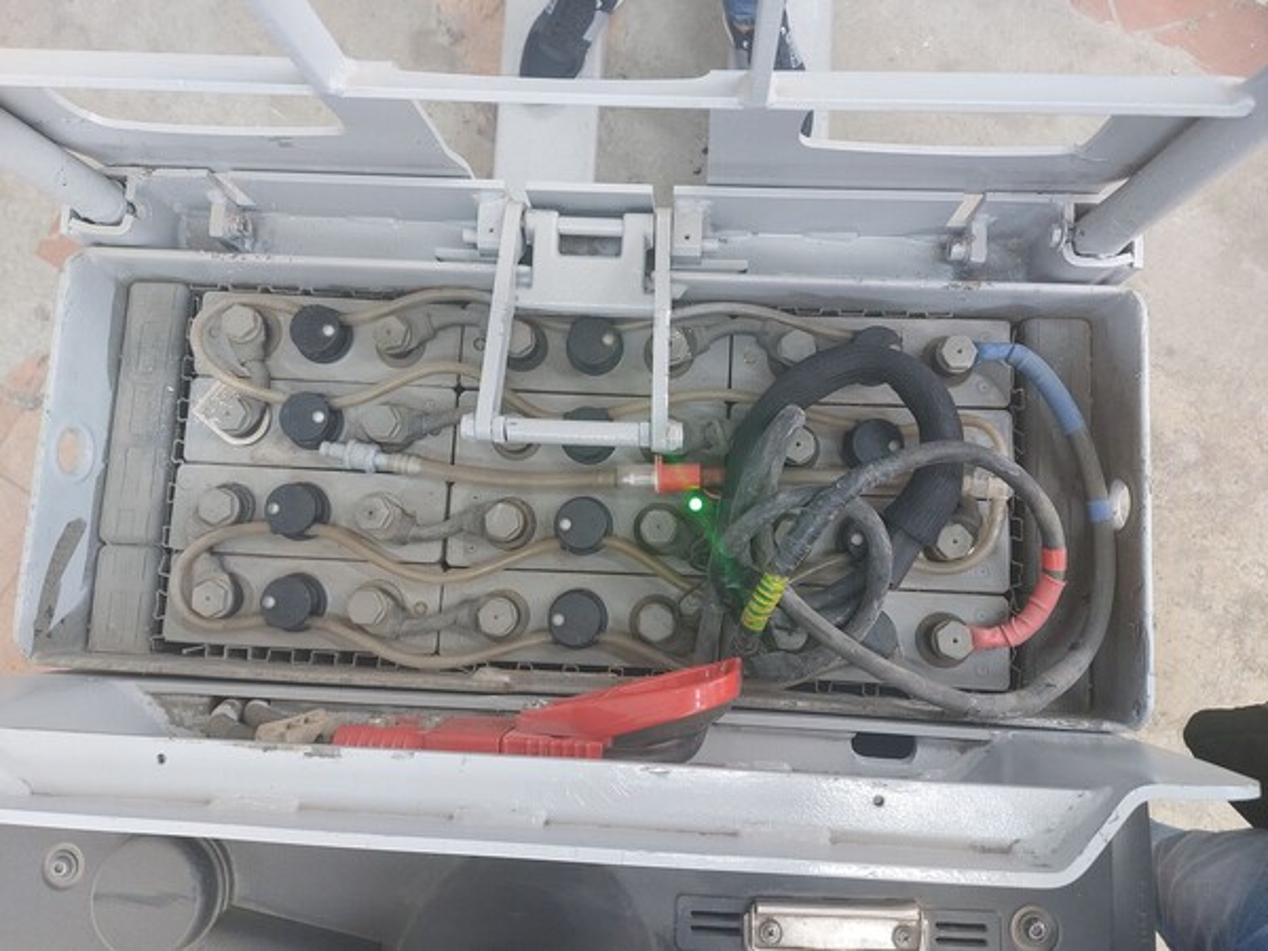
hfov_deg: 69.4
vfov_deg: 54.9
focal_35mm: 25
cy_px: 476
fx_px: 916
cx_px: 634
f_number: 1.8
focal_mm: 5.23
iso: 250
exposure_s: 1/50
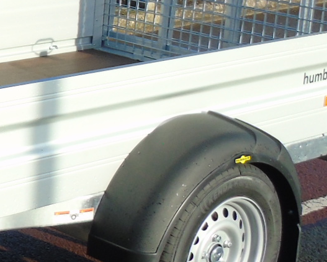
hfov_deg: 14.9
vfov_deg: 12.8
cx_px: -153
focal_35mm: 120
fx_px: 1162
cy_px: 58
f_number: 3.4
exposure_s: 1/640
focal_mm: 4.4
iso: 80
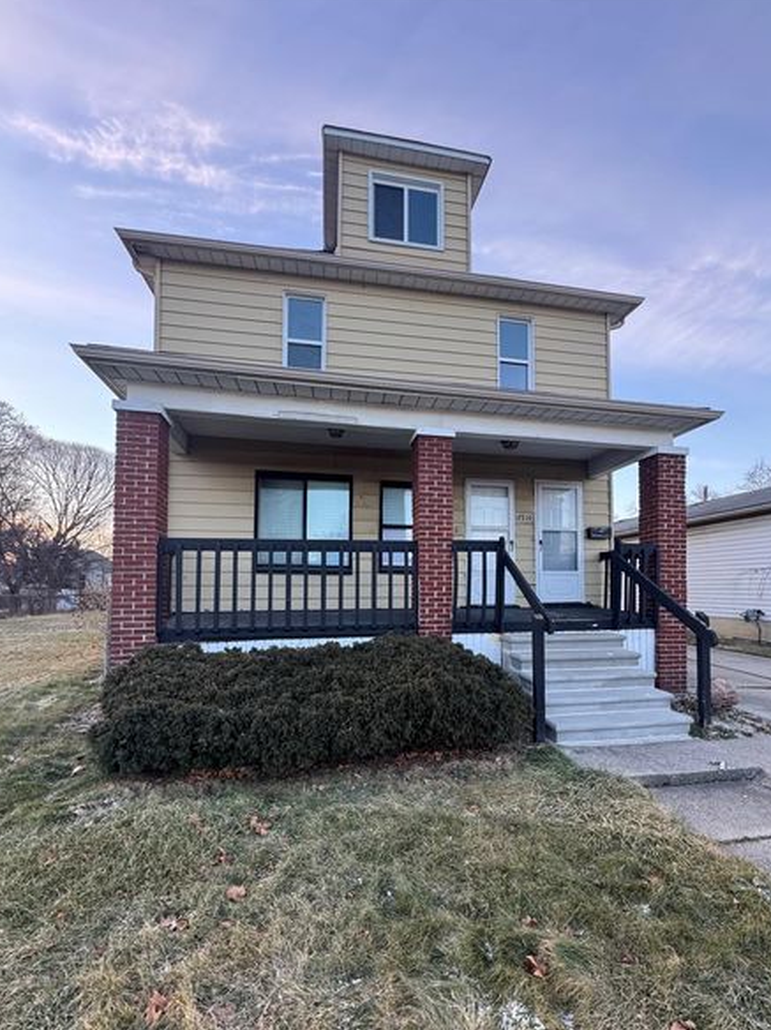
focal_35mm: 16
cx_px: 413
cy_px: 576
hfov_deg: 77.9
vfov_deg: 94.1
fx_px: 476
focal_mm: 2.22
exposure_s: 1/99
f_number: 2.2
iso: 80
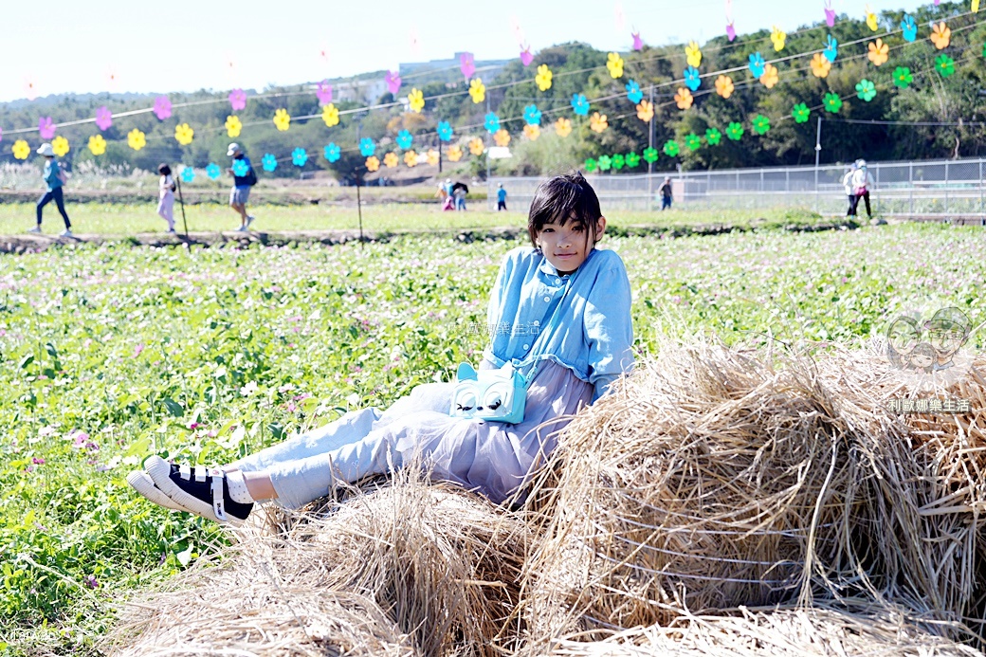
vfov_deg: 26.0
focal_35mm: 52
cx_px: 493
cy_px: 328
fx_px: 1424
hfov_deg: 38.2
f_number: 6.3
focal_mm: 52
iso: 100
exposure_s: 1/200
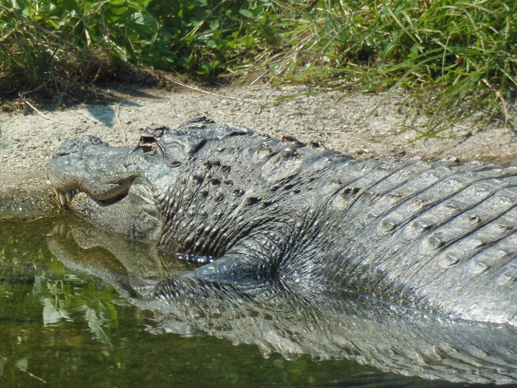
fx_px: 12934
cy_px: 194
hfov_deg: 2.3
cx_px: 258
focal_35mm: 866
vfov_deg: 1.7
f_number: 5.7
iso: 160
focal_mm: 154.8
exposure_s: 1/500
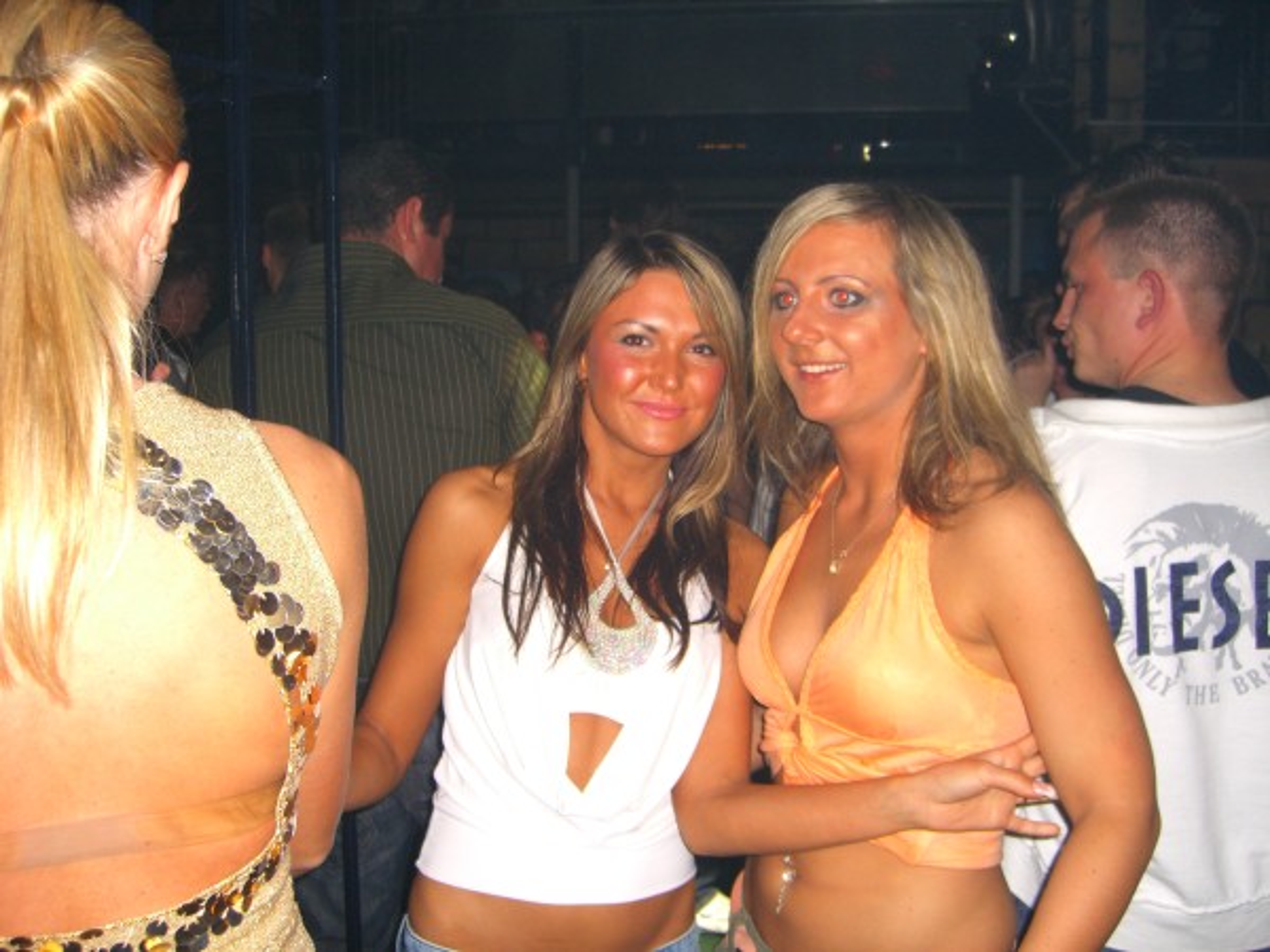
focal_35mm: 38
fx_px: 1394
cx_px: 635
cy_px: 476
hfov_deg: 49.0
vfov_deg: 37.7
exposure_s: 1/60
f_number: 2.8
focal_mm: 7.9
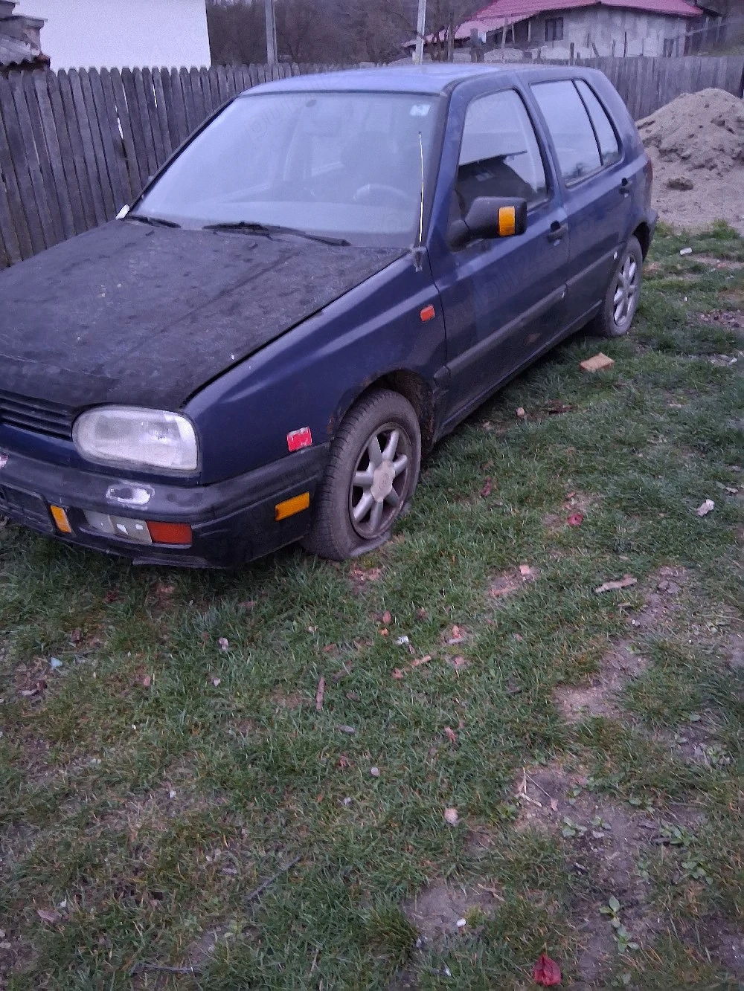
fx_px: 745
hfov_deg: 53.1
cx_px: 372
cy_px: 496
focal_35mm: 26
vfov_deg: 67.3
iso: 800
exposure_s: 1/25
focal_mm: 3.98
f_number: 1.8
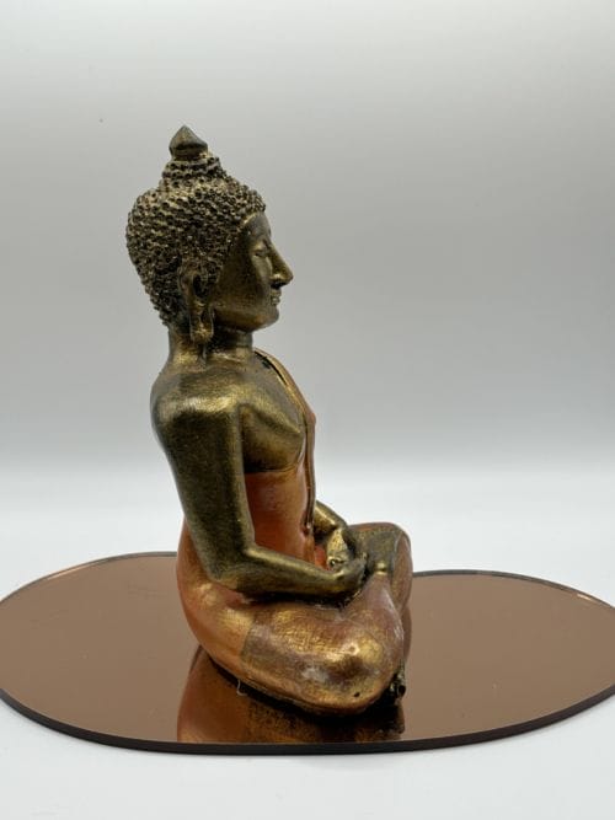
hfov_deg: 28.0
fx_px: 1232
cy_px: 410
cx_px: 308
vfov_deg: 36.8
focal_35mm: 52
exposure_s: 1/324
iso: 32
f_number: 1.6
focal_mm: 5.96
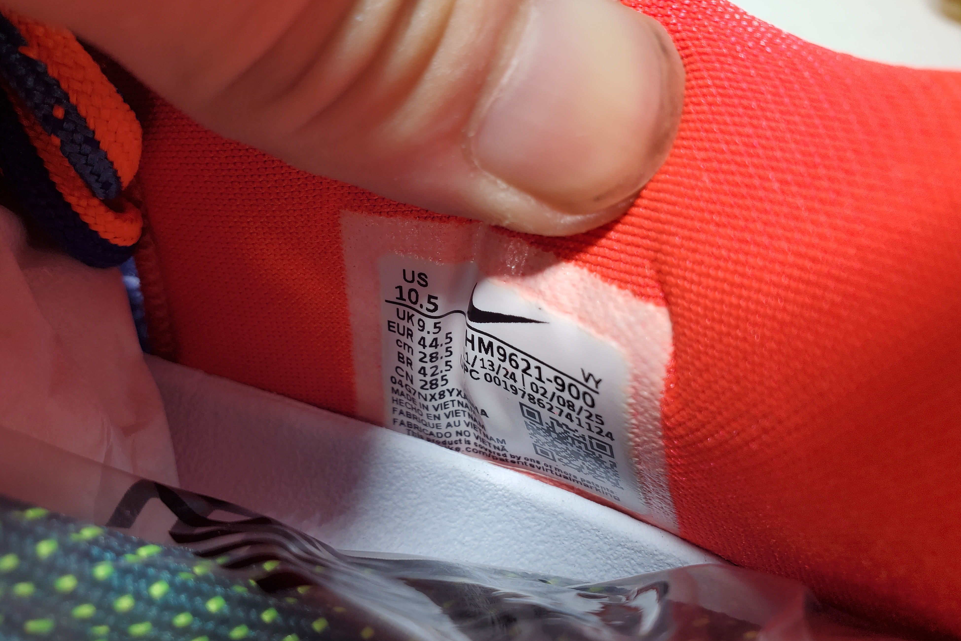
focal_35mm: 28
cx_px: 470
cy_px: 283
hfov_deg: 65.5
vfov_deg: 46.3
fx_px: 747
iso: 50
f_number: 2.4
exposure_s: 1/103
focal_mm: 4.3
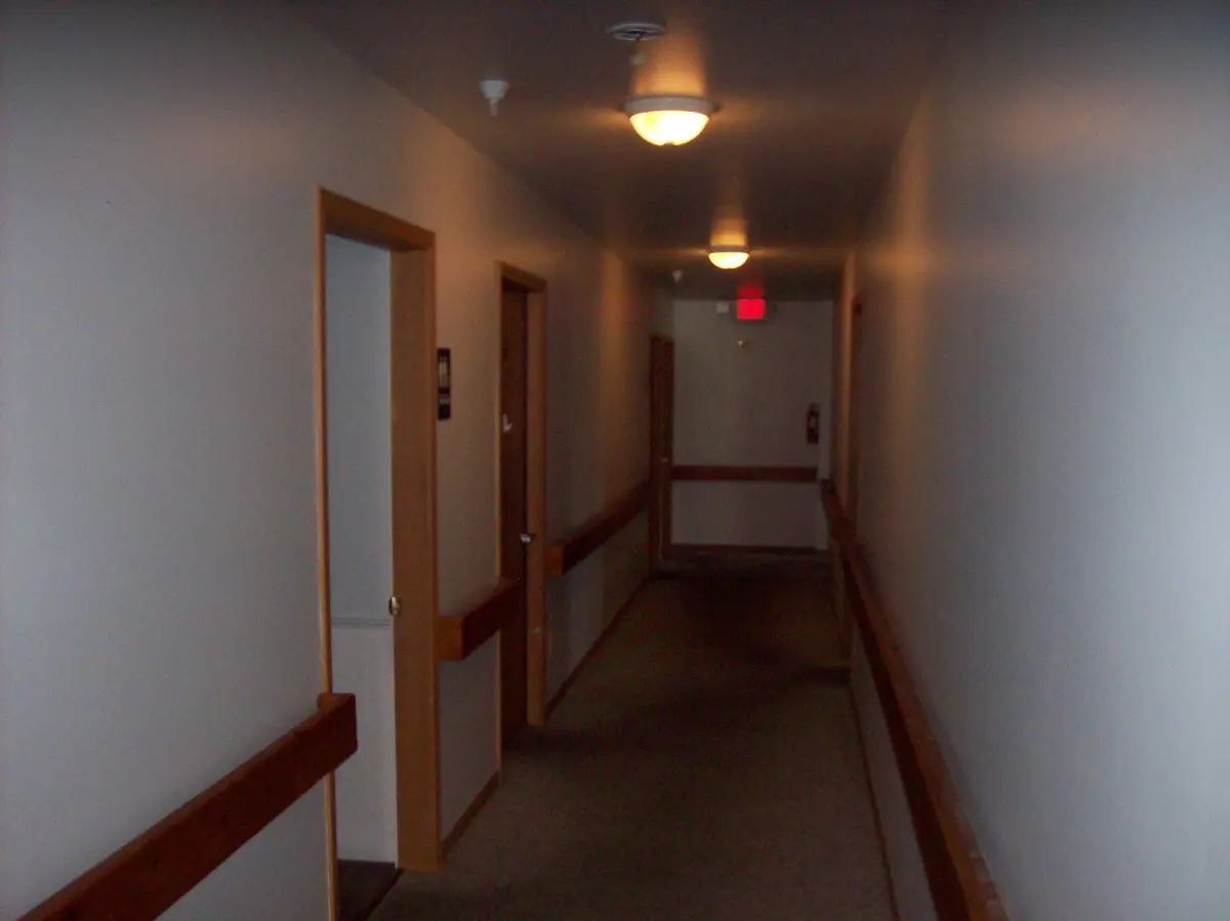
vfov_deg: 39.6
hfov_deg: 51.4
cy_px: 460
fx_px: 1279
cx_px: 615
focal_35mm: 36
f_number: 2.7
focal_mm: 6
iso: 140
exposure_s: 1/64
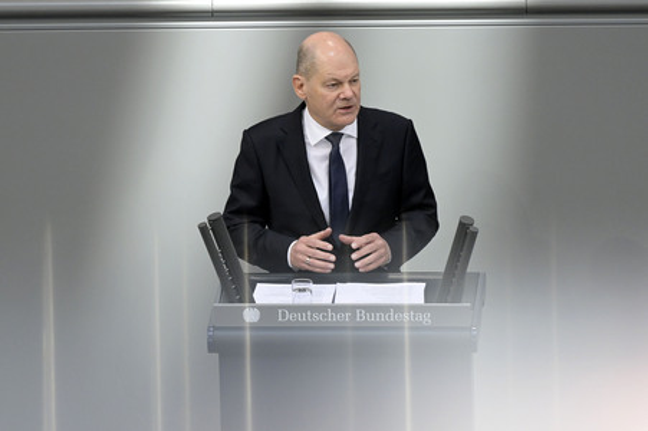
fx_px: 7015
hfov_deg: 5.3
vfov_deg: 3.5
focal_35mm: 390
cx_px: 324
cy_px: 216
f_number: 5.6
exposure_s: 1/500
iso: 5000
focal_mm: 390
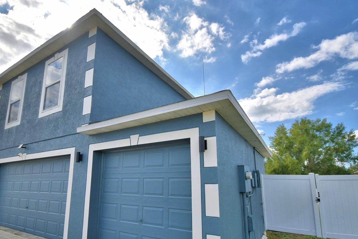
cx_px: 173
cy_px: 149
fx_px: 189
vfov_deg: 63.6
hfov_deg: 86.9
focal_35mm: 19
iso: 100
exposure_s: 1/1000
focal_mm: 10
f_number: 4.5
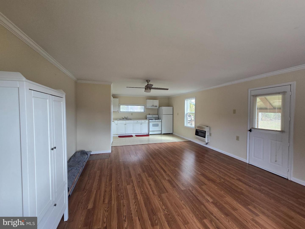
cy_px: 114
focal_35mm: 13
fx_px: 115
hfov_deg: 106.2
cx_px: 152
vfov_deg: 89.9
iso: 80
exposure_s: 1/60
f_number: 2.2
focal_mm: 2.2
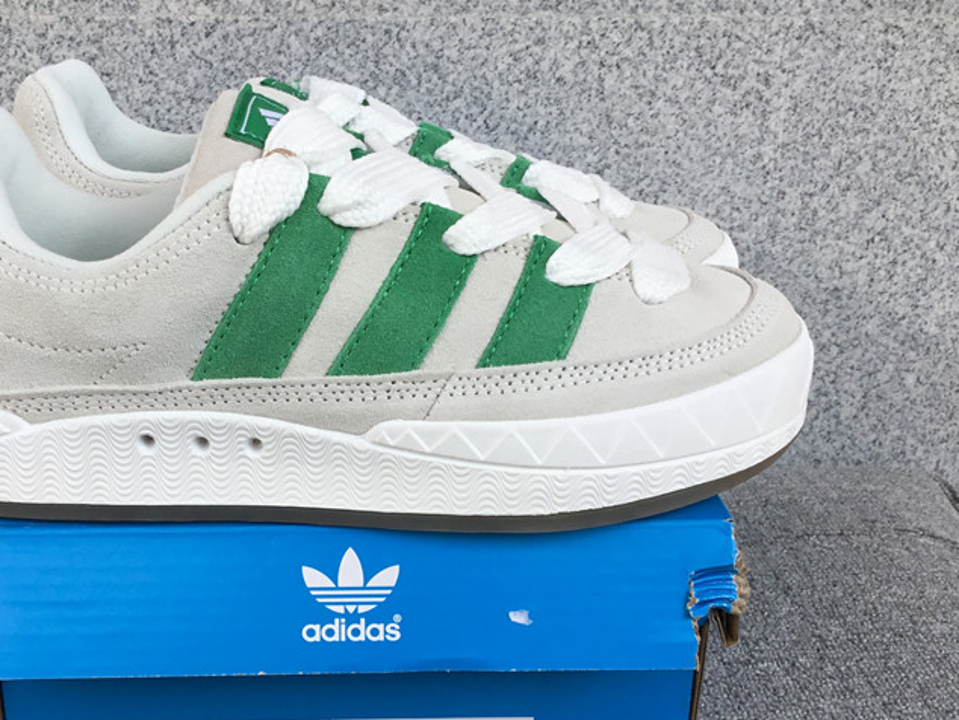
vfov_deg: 32.7
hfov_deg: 42.6
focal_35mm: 44
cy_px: 450
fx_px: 1219
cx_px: 362
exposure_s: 1/641
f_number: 2.4
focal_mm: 3.3
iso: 25
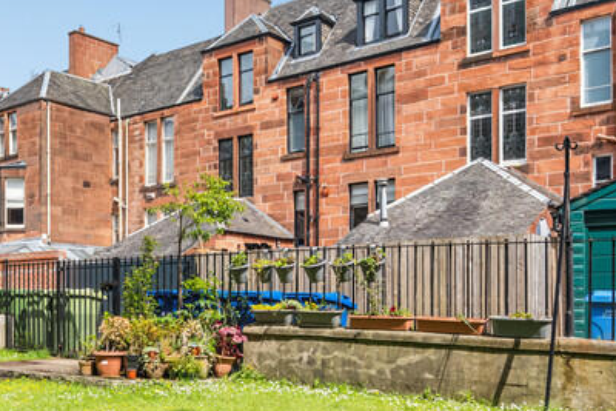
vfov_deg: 32.3
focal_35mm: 41
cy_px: 279
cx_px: 95
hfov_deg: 44.3
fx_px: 702
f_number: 8
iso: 125
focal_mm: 16
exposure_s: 1/100
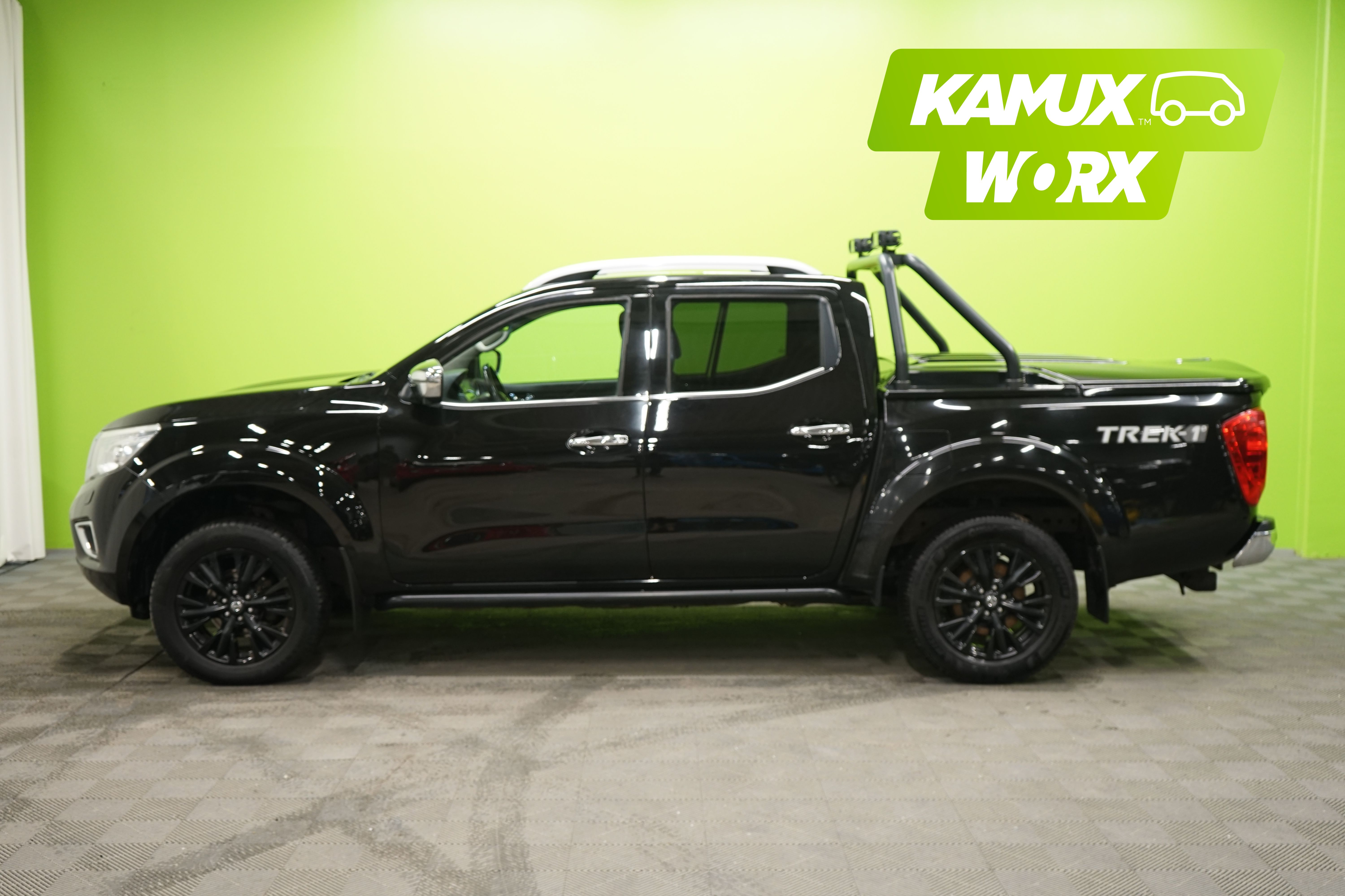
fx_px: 1420
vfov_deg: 35.1
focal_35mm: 38
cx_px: 672
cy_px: 448
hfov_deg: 50.7
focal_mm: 38
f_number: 5
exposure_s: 1/30
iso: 800
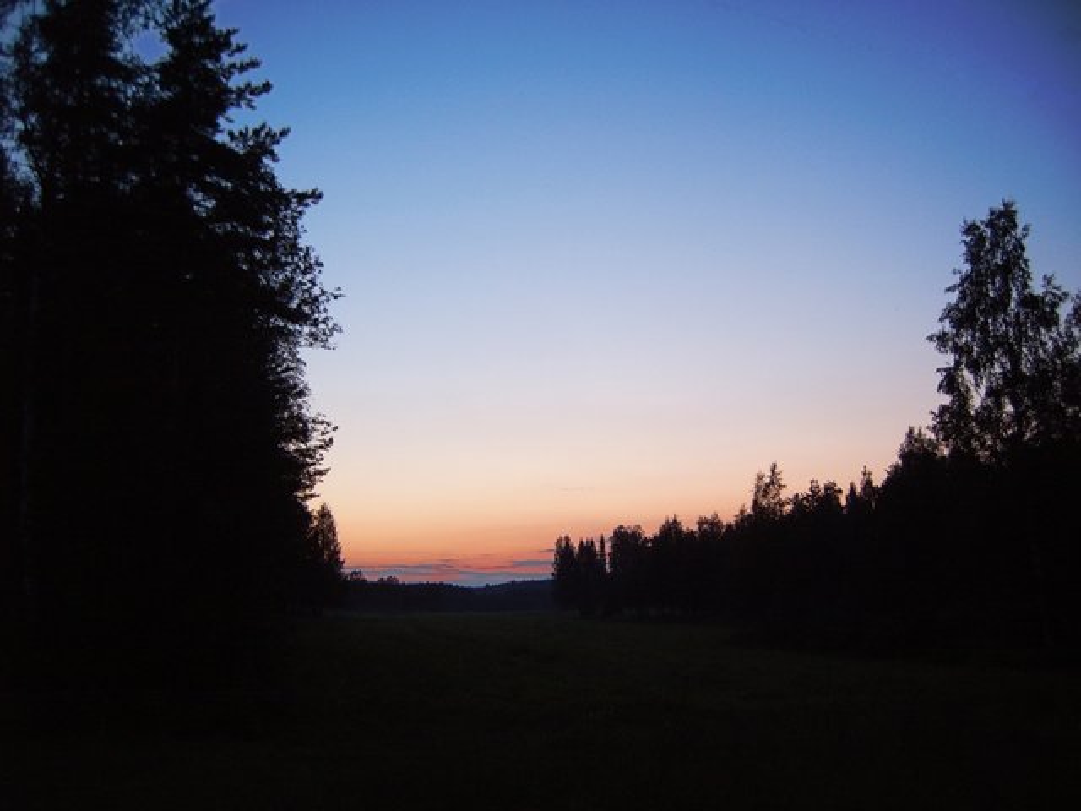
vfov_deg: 38.7
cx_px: 540
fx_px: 1155
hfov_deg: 50.1
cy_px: 406
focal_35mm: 37
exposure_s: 1/30
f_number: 2.9
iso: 63
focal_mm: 6.2
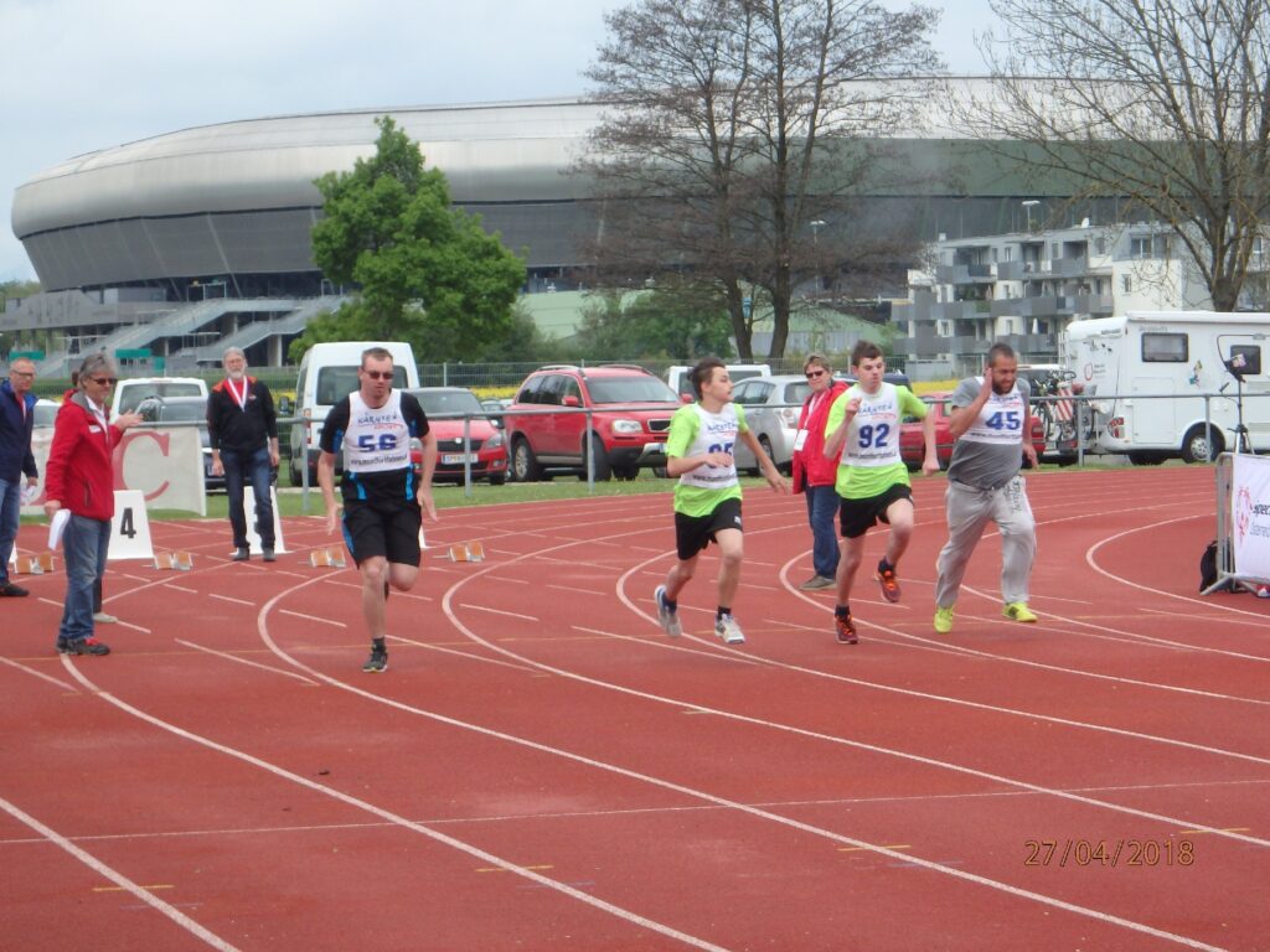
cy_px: 476
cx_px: 635
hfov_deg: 18.7
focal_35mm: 105
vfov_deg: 14.1
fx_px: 3852
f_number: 5.7
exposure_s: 1/250
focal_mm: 18.7
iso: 125
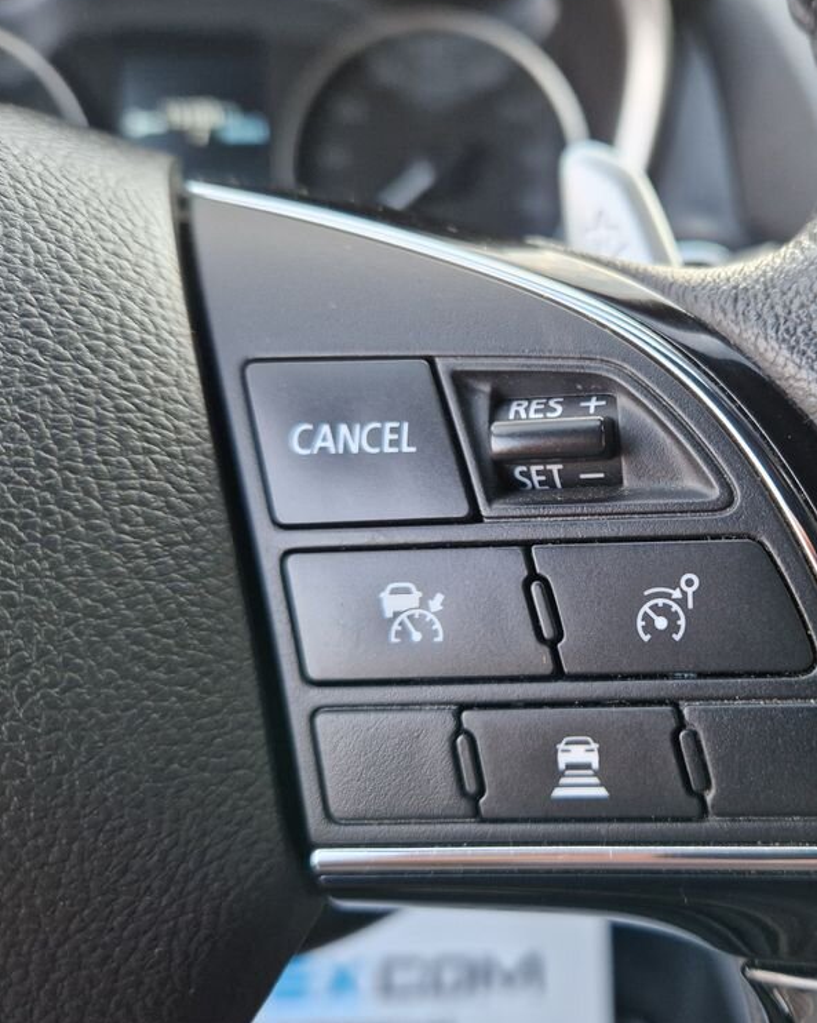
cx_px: 630
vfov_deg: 57.2
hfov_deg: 45.2
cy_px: 509
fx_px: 938
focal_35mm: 31
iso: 320
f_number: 1.8
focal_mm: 5.4
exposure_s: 1/100
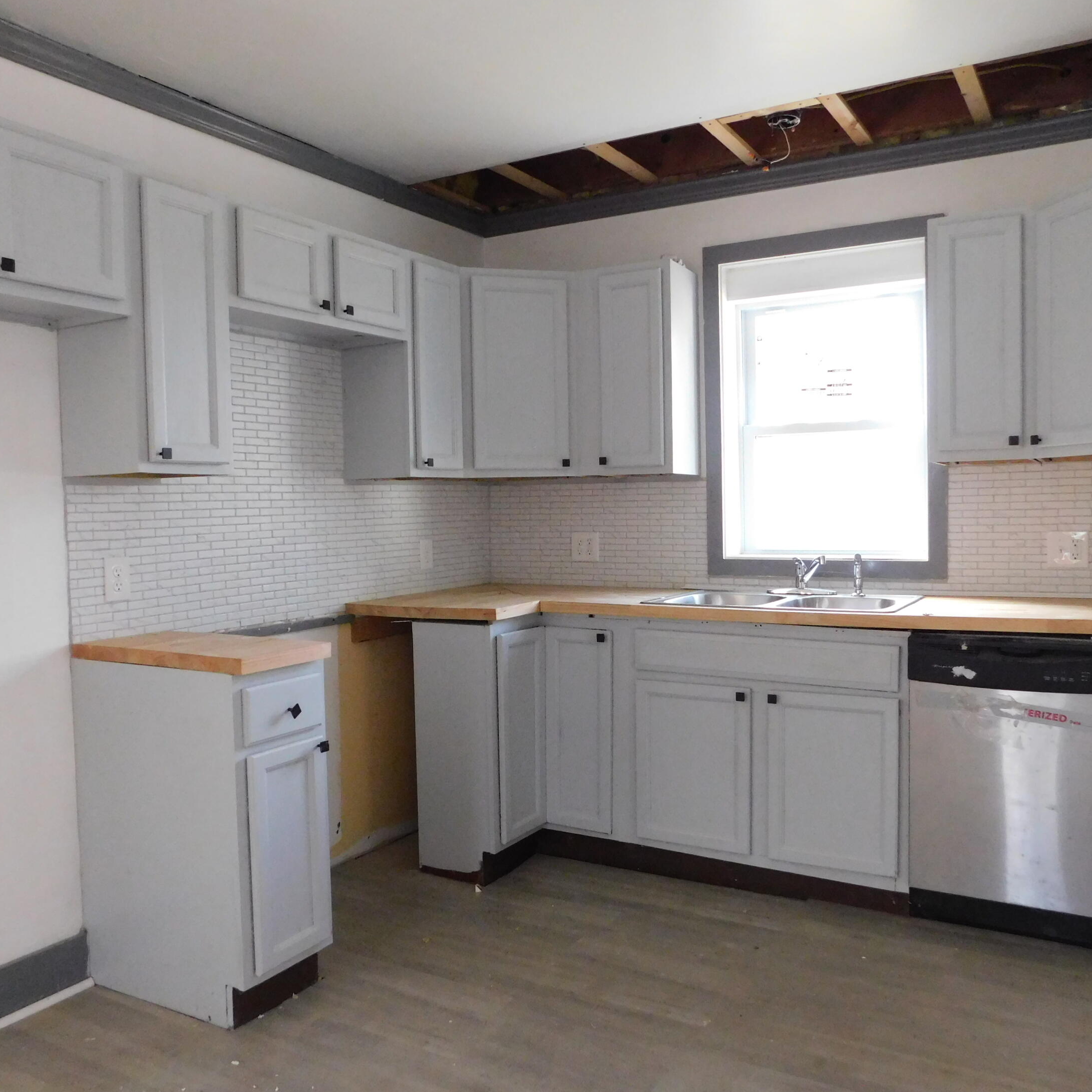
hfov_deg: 57.3
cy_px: 561
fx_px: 999
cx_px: 571
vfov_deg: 57.3
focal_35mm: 28
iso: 720
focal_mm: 4
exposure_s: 1/30
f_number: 3
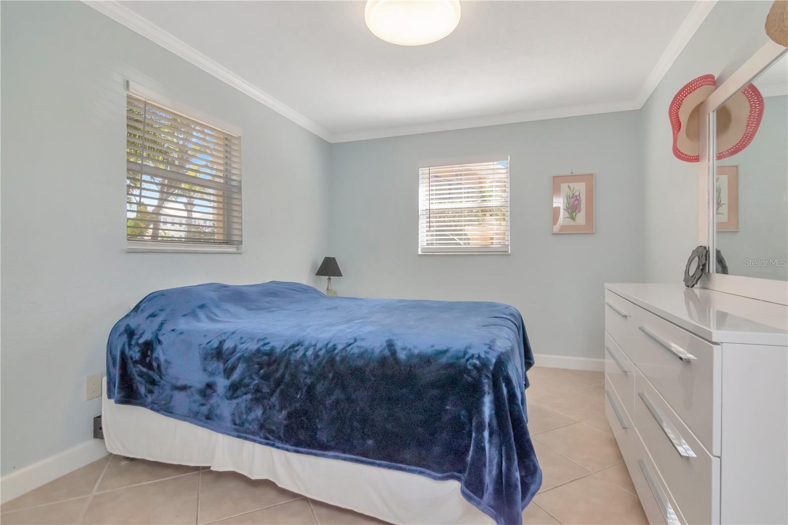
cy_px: 262
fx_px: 361
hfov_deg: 95.0
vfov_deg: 72.0
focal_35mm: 16
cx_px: 394
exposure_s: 1/200
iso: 1000
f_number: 11
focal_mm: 11
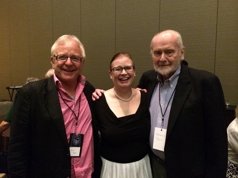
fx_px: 206
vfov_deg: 46.8
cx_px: 119
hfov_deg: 60.0
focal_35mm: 30
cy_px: 89
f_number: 2.2
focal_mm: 4.12
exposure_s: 1/15
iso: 800
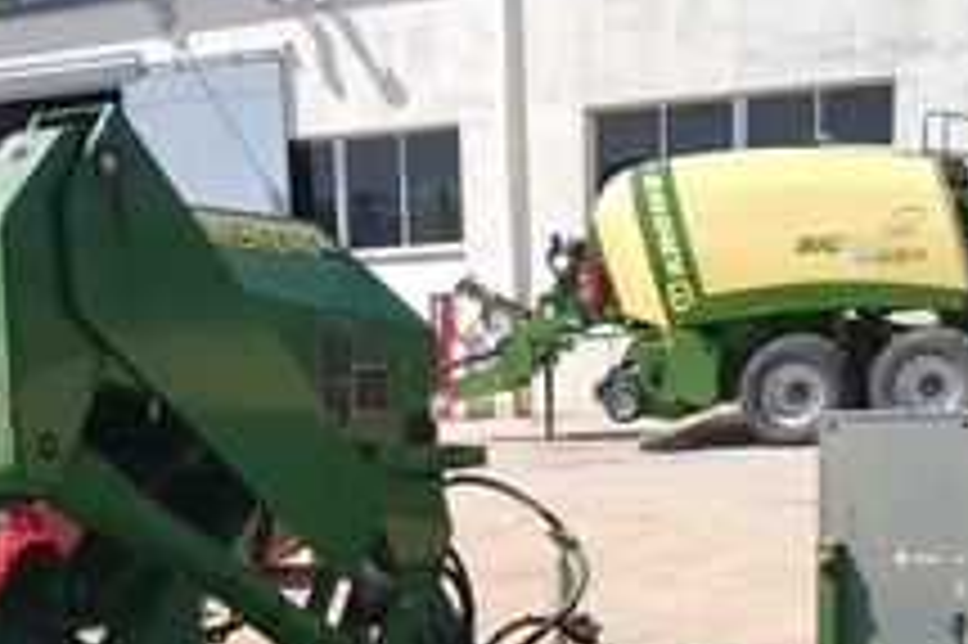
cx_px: 254
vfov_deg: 18.5
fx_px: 1854
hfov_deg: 28.9
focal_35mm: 69
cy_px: 815
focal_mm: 3.82
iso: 100
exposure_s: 1/1031
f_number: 2.2
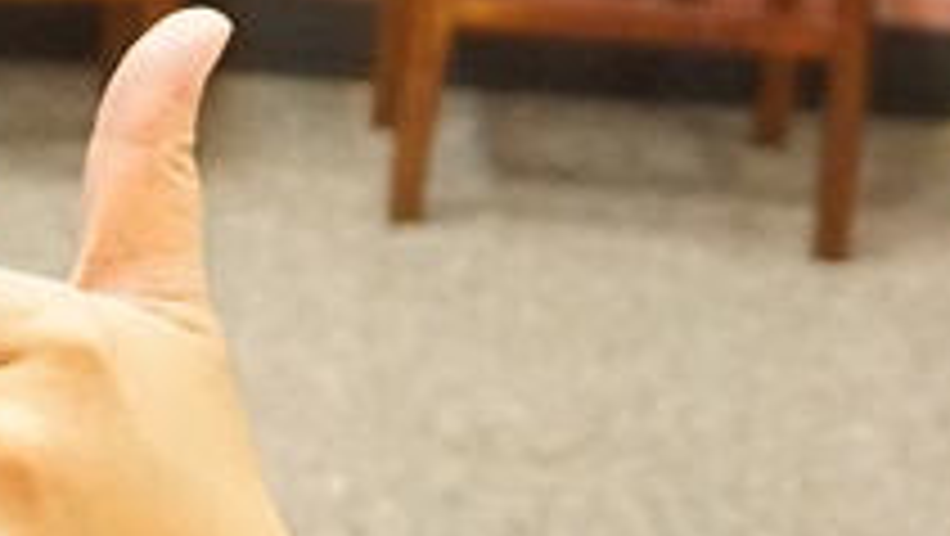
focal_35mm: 168
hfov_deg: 11.9
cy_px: 74
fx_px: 4235
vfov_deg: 7.2
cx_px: -711
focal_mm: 22
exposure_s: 1/50
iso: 3200
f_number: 4
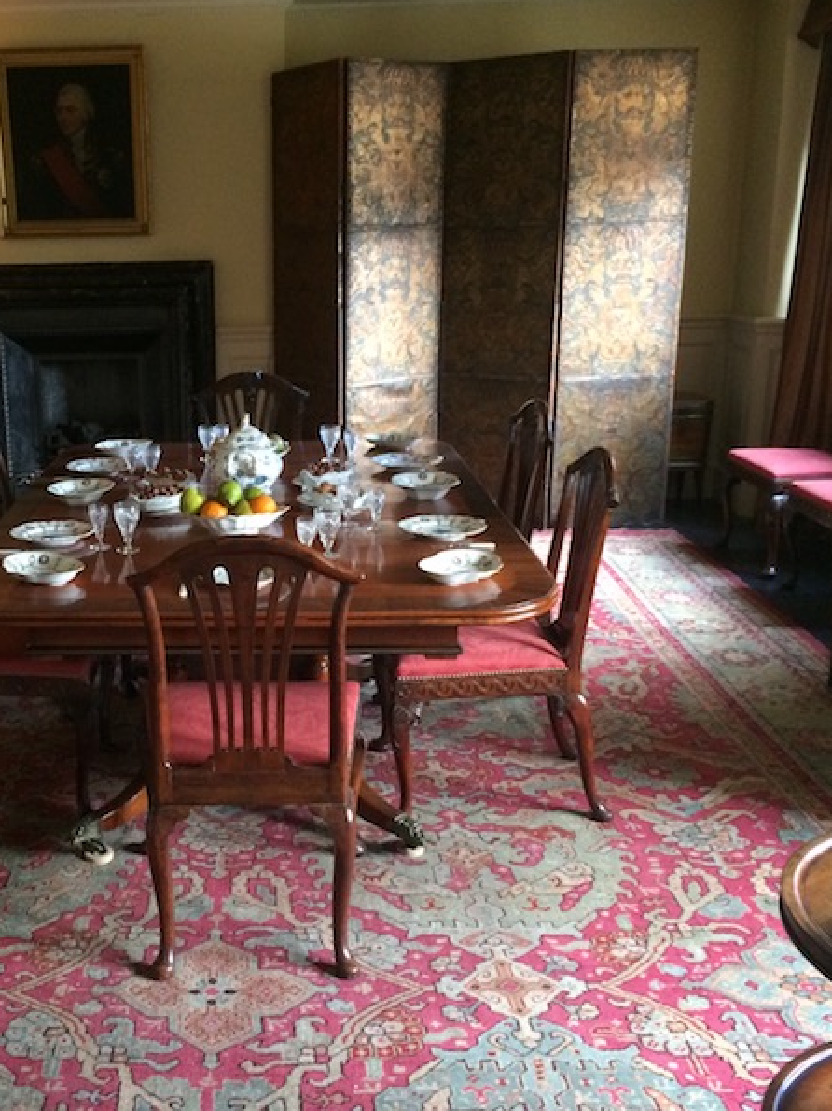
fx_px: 1250
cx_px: 218
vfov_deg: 47.9
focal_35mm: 39
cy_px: 553
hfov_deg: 36.0
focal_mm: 4.15
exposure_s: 1/33
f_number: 2.2
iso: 320
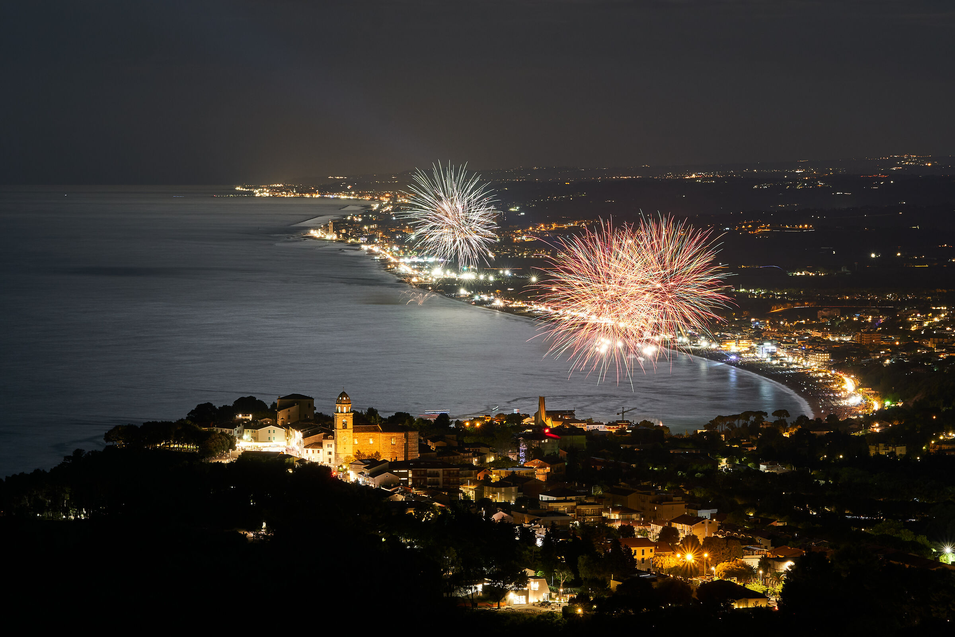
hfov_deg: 15.2
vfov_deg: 10.2
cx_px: 478
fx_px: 3581
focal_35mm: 135
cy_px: 318
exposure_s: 30
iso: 100
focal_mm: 90
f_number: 11
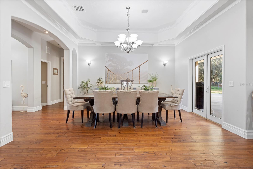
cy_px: 84
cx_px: 126
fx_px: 116
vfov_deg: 72.0
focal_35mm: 16
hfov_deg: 95.0
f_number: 8
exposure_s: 2.5
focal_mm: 11
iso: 100
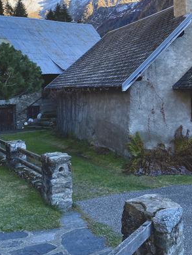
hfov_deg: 35.8
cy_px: 101
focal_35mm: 40
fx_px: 295
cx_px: 120
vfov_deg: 46.5
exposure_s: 1/747
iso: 32
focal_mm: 4.25
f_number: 1.8
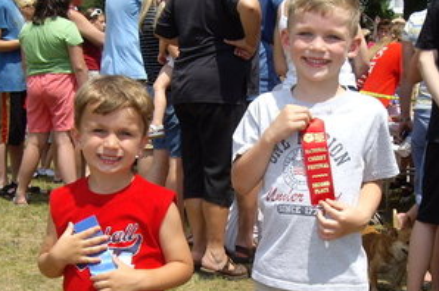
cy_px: 222
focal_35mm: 85
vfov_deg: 16.0
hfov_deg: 23.9
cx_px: 218
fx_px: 1035
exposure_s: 1/320
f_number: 4.3
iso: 50
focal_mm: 6.2
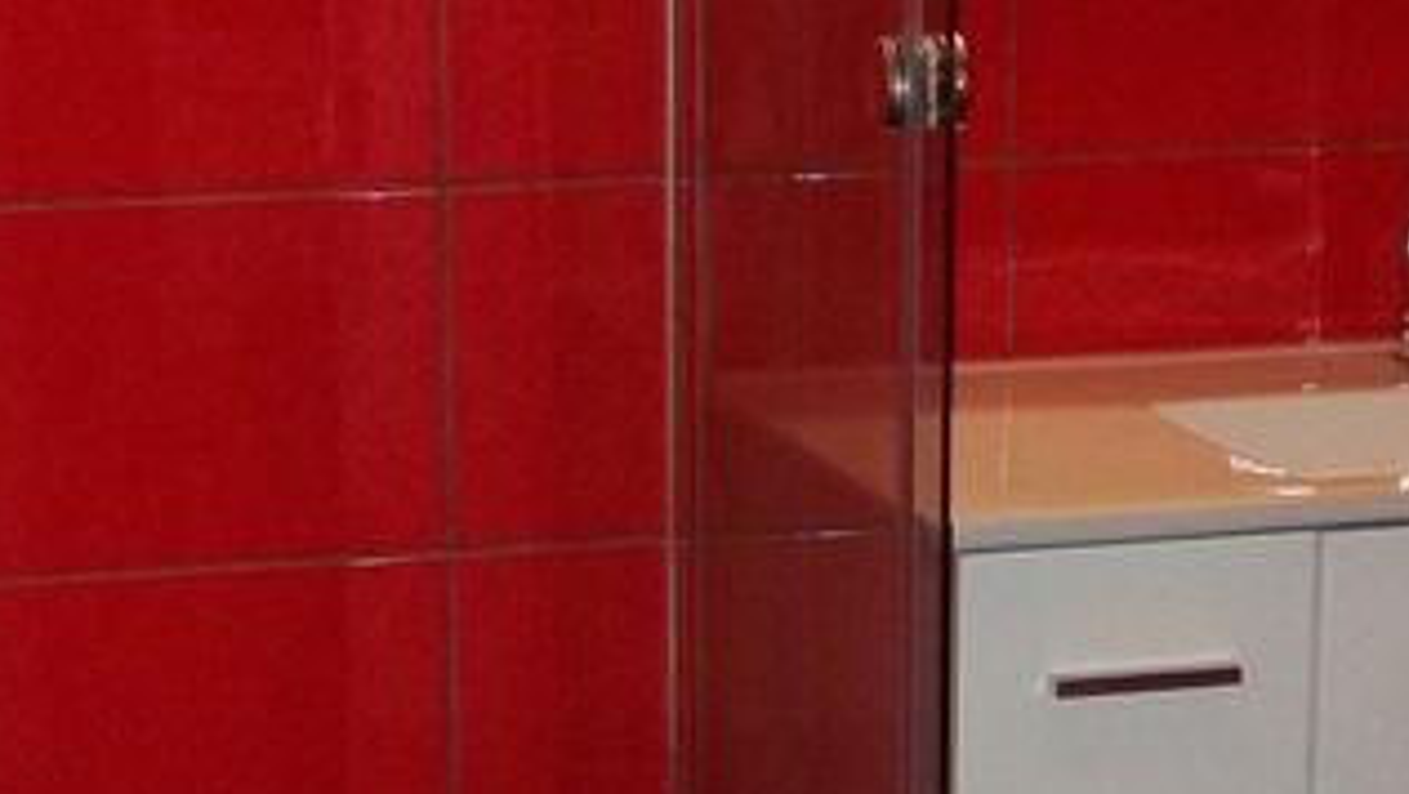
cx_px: 517
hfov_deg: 18.9
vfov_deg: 10.7
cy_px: 567
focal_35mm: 113
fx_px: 4223
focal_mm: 5.7
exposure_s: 1/30
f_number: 2.9
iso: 160
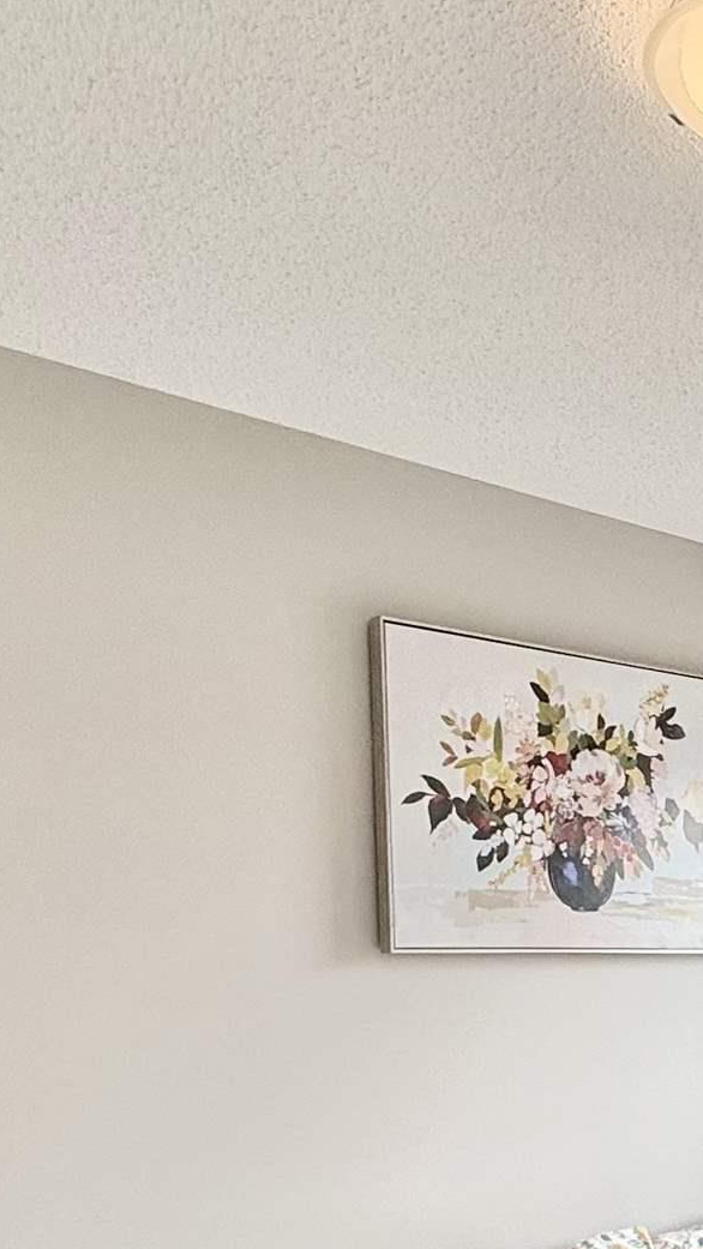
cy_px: 1086
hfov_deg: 25.2
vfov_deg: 42.3
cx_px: 716
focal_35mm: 45
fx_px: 1490
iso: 64
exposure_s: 1/301
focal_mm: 2.22
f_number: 2.2
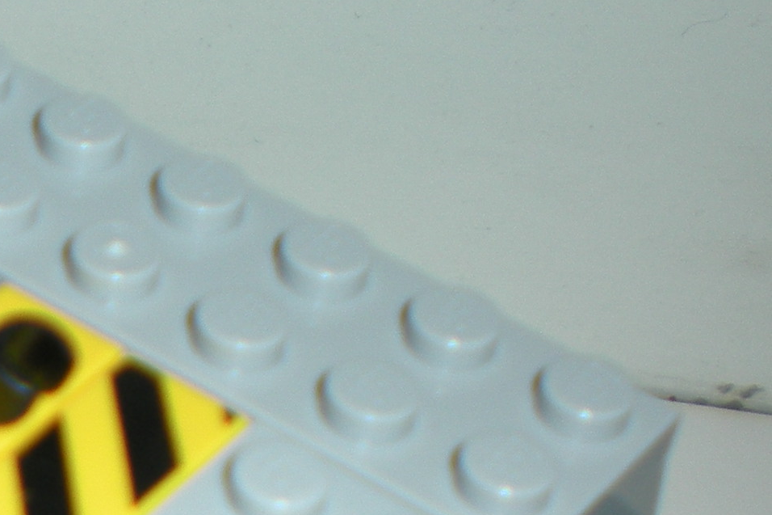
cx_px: -397
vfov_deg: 9.7
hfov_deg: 14.2
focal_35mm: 135
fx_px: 2894
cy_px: 866
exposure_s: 1/60
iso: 64
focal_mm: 6.3
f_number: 3.1
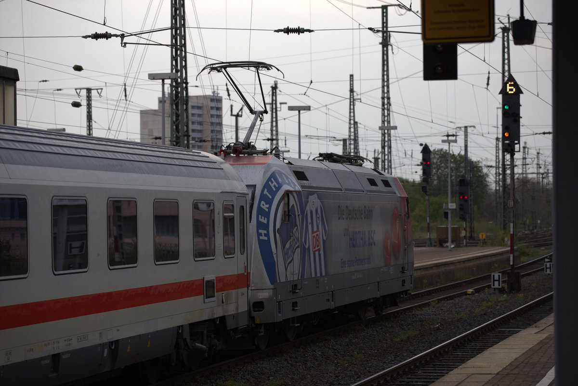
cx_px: 289
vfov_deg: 12.2
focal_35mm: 112
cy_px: 193
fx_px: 1799
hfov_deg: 18.3
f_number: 4.5
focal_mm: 113
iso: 200
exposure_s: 1/320
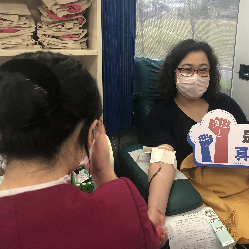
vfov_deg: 41.8
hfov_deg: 41.6
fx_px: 326
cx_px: 151
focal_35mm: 40
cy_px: 116
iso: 64
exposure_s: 1/17
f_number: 1.8
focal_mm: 4
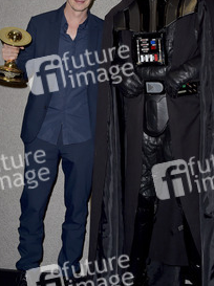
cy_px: 123
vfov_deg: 39.6
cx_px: 111
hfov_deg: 30.2
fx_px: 397
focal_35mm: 48
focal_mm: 34
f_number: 6.3
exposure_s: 1/250
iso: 500
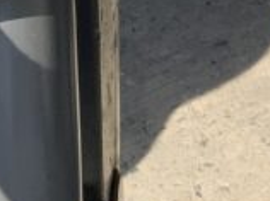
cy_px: -102
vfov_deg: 7.7
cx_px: 340
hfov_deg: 10.3
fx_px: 1464
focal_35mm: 188
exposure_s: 1/683
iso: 16
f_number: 1.8
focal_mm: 3
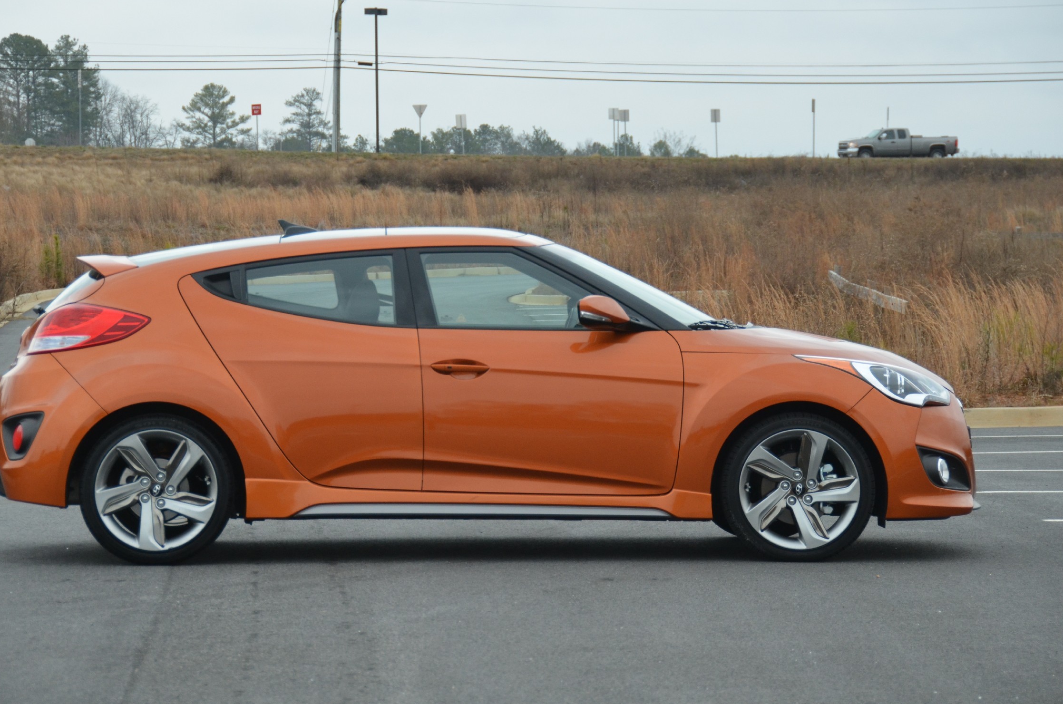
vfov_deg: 9.0
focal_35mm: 151
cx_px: 484
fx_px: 4450
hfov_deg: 13.6
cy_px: 312
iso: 800
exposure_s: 1/800
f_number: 5.3
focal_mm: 90
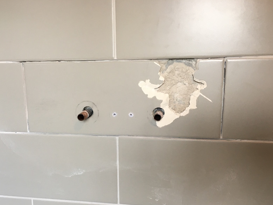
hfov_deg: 48.9
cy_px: 131
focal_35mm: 38
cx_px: 123
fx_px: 300
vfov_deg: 37.5
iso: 40
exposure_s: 1/33
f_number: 2.2
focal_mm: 4.15
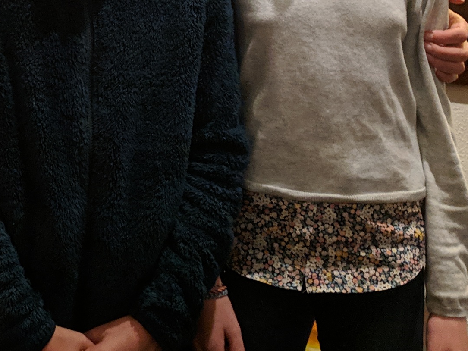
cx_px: -161
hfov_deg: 18.6
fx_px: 1312
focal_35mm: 97
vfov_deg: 14.4
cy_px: -139
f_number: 2
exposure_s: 1/33.3
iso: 661
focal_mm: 4.67
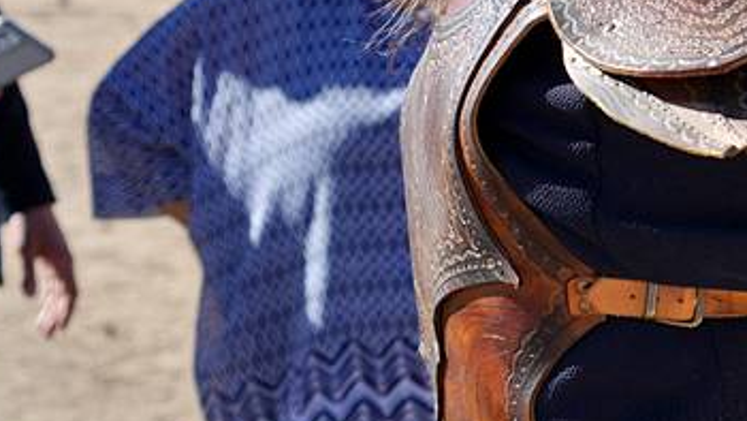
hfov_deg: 13.7
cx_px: 978
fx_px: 2991
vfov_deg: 8.0
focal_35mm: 151
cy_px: -96
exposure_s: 1/500
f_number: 4.5
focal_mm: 42
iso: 100
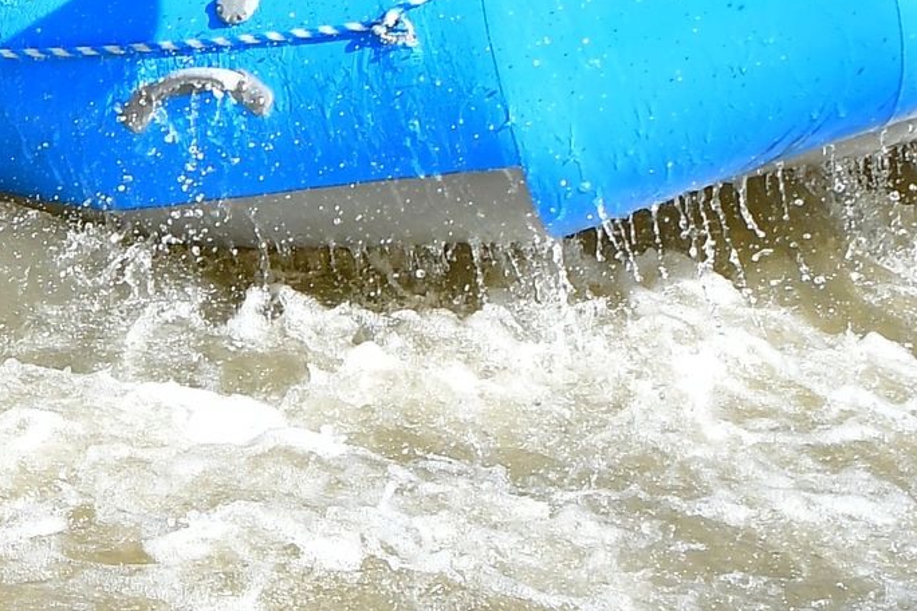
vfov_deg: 3.5
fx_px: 10010
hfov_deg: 5.2
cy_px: -396
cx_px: 39
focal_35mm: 393
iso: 320
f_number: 7.1
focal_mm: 70
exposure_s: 1/1250
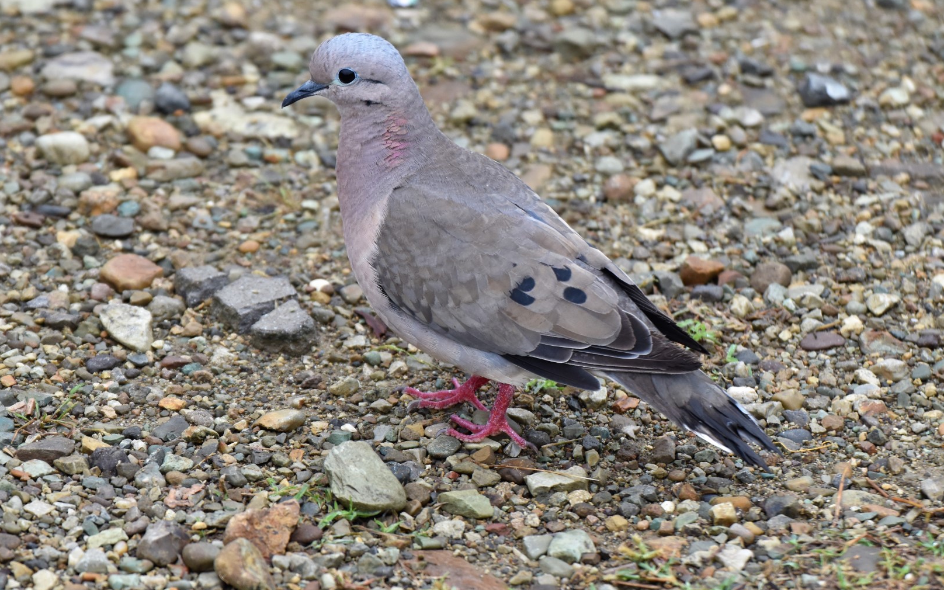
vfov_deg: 4.6
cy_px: 282
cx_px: 471
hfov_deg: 7.4
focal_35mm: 284
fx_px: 7294
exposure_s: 1/640
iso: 640
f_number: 6.3
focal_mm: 185
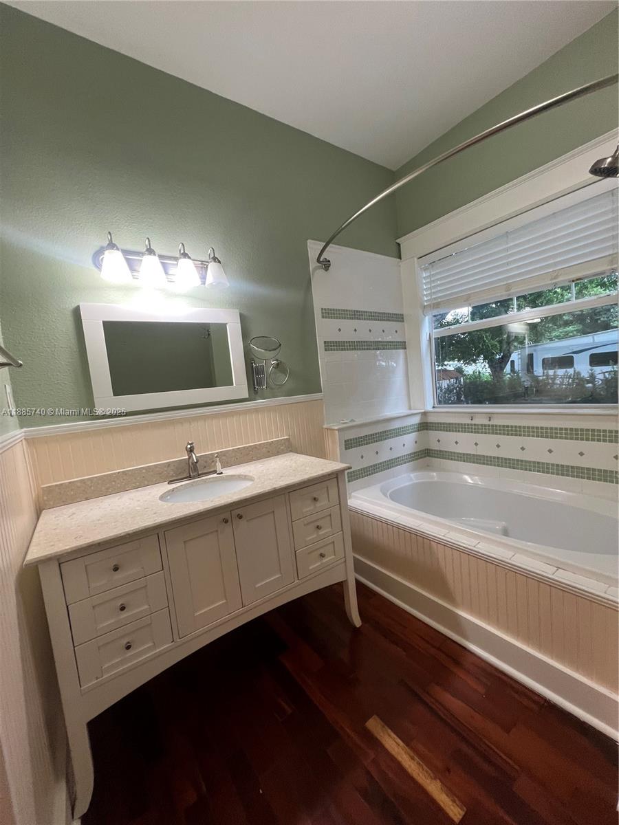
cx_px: 310
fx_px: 310
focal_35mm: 13
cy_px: 412
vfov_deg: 106.2
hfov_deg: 89.9
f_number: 1.8
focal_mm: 1.57
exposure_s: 1/60
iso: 160
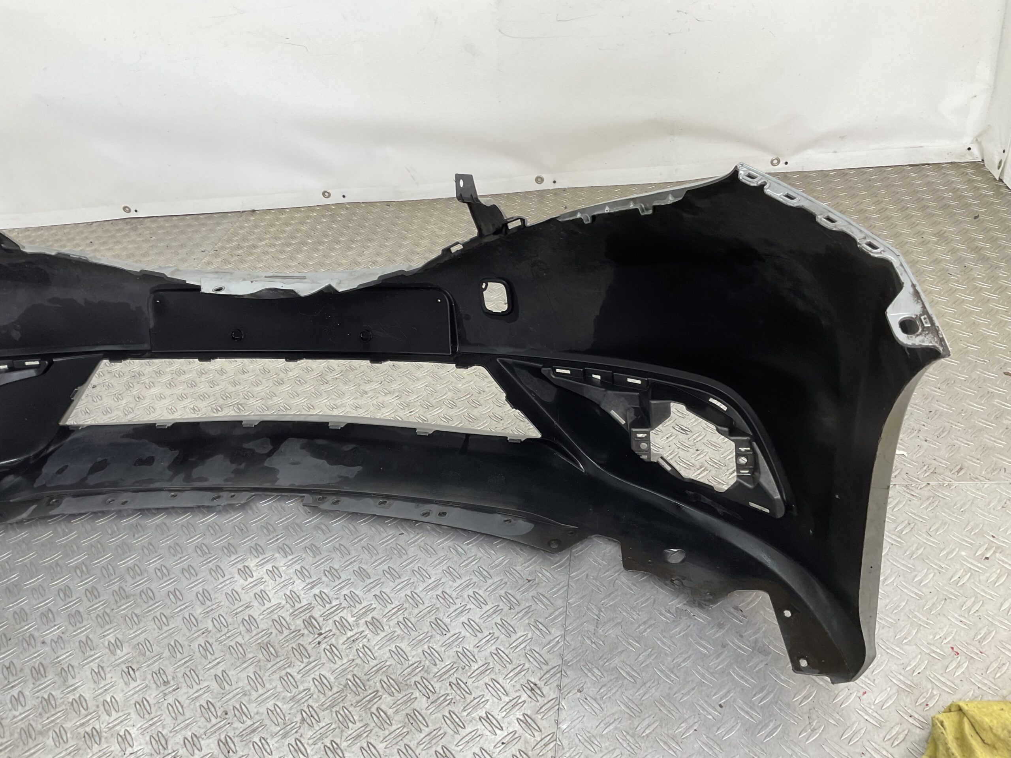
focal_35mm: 29
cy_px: 379
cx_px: 506
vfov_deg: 48.2
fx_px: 847
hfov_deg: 61.7
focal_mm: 3
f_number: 1.8
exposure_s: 1/120
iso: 25
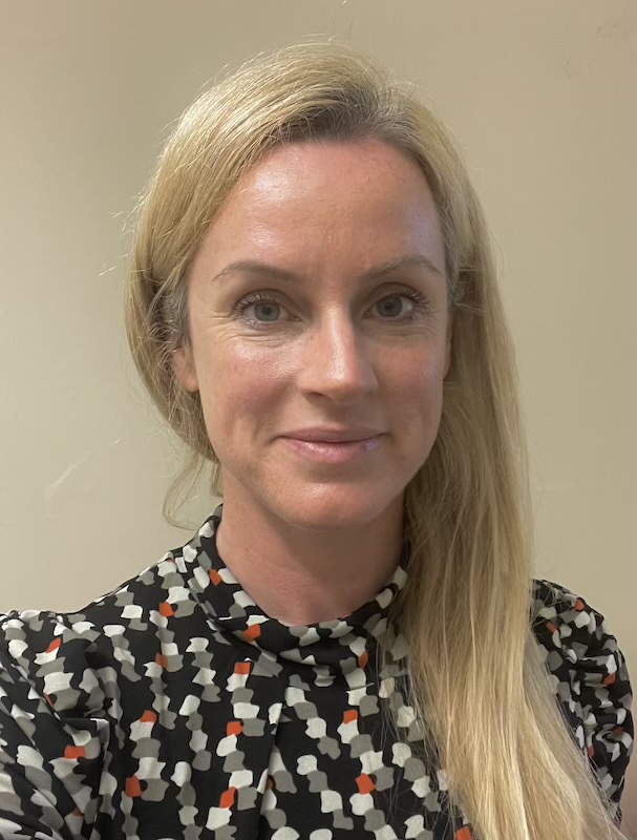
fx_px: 731
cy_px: 420
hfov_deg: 47.1
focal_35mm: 30
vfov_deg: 59.8
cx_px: 318
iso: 250
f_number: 2.2
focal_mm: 2.71
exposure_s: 1/50
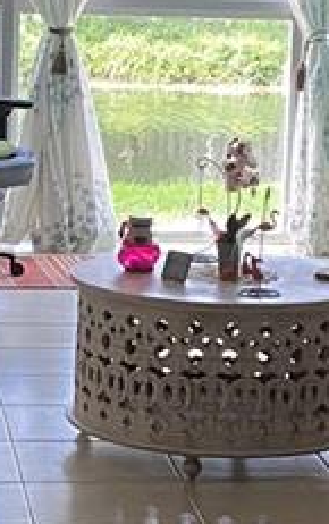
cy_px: 259
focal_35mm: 143
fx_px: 2045
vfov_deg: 14.6
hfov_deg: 9.2
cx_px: 154
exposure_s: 1/99
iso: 125
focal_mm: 4.25
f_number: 1.8
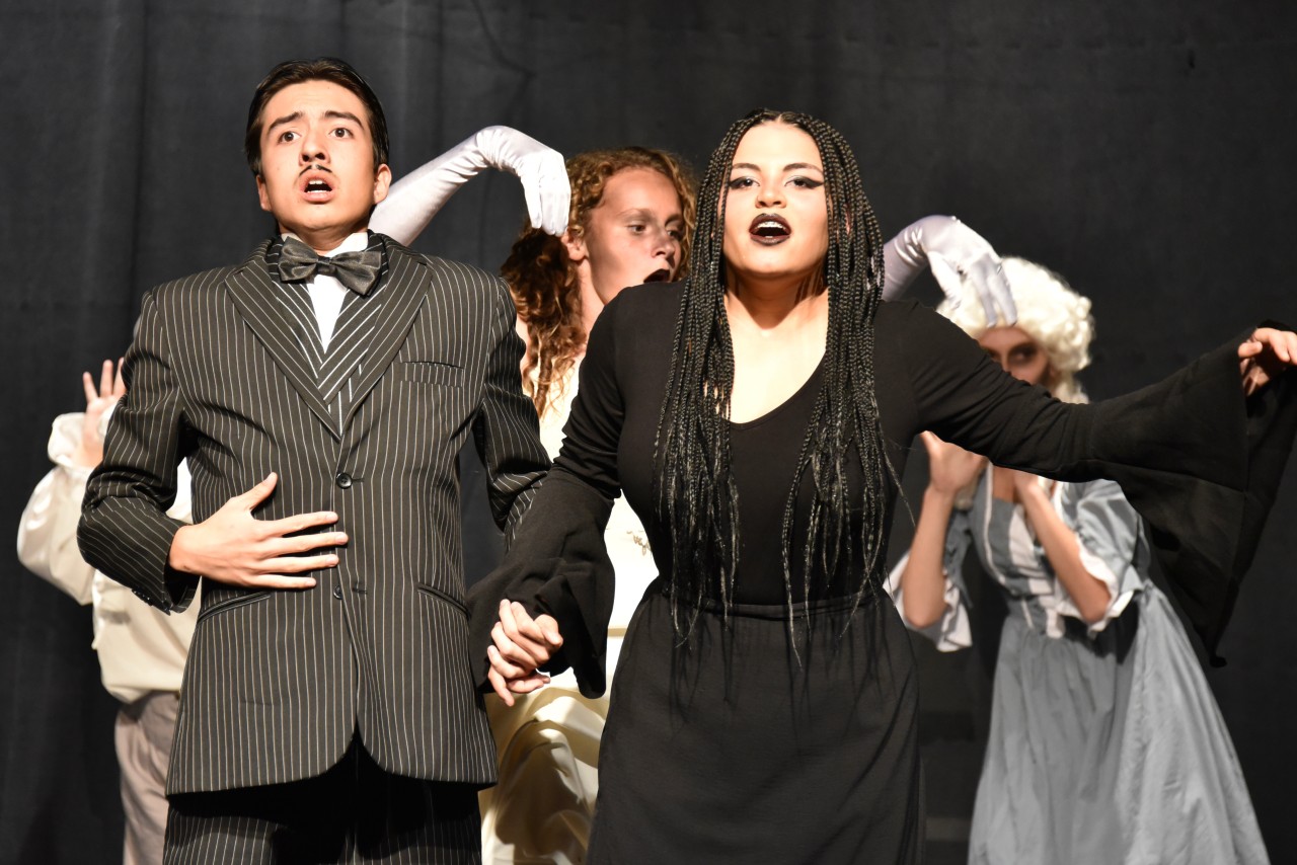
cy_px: 432
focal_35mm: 170
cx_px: 648
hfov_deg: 12.1
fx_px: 6126
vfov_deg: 8.1
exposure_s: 1/200
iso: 4000
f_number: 5.6
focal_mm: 170
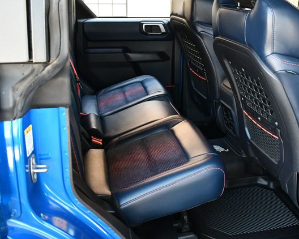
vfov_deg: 36.5
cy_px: 118
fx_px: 363
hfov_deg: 44.7
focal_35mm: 41
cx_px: 165
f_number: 3.5
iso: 900
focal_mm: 18
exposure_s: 1/125
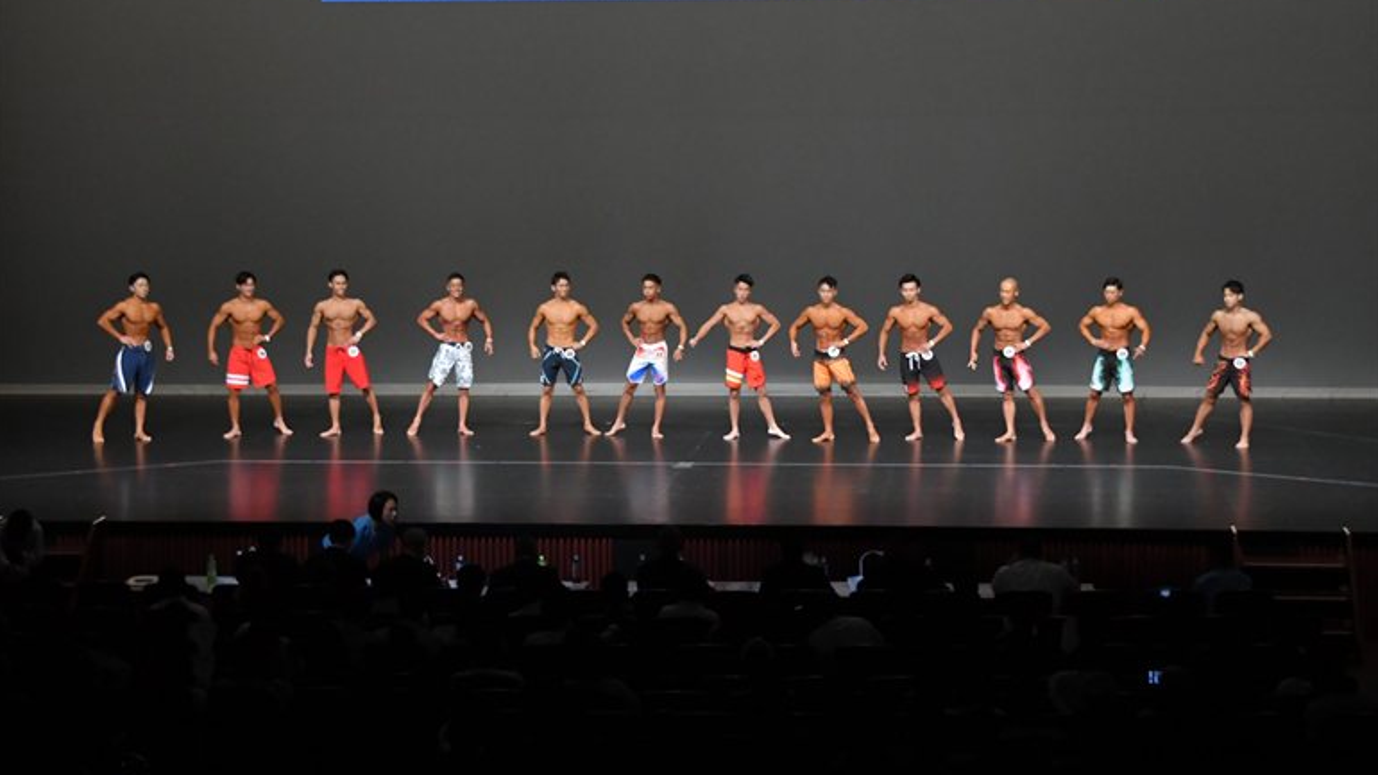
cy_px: 320
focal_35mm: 79
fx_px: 2886
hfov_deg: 26.9
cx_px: 686
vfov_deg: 15.3
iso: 4000
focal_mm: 50
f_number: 5.6
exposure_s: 1/400
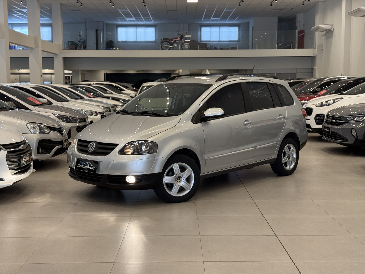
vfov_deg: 30.3
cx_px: 182
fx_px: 506
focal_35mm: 48
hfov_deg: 39.7
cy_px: 137
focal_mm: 6.76
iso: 100
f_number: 1.78
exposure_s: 1/60
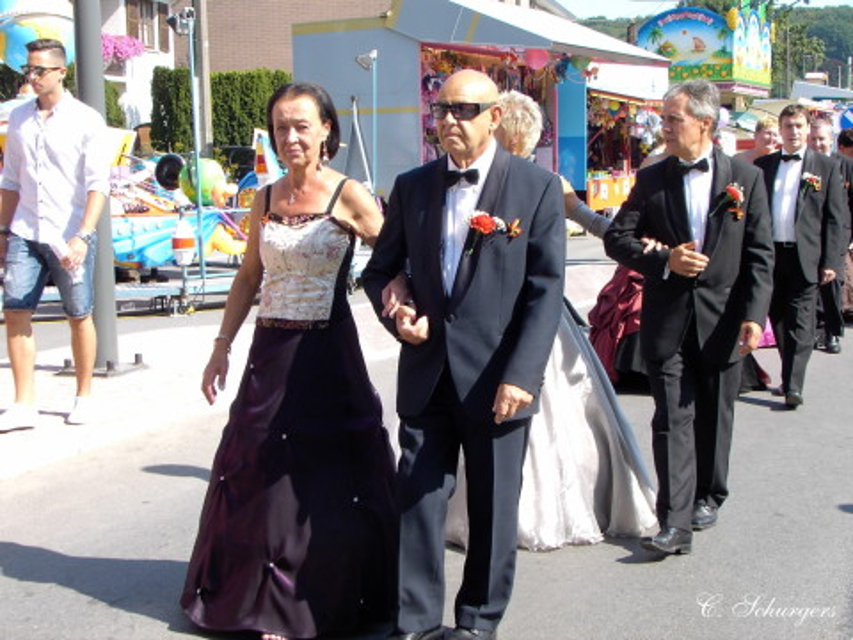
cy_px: 320
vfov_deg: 23.7
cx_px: 426
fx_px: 1528
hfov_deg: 31.2
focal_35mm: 62
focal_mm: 9.5
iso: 70
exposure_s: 1/180
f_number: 4
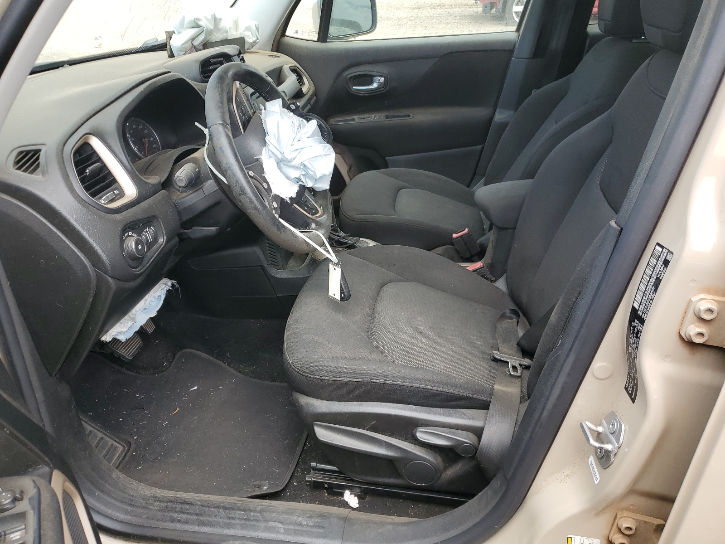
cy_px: 272
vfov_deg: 53.1
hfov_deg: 67.3
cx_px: 362
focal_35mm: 26
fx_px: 545
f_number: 1.5
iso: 50
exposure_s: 1/417
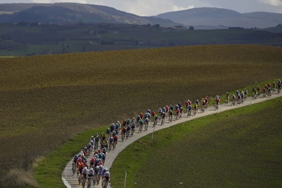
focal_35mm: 214
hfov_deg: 9.6
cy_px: 97
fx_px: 1677
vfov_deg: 6.4
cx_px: 138
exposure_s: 1/5000
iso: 250
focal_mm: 200
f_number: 4
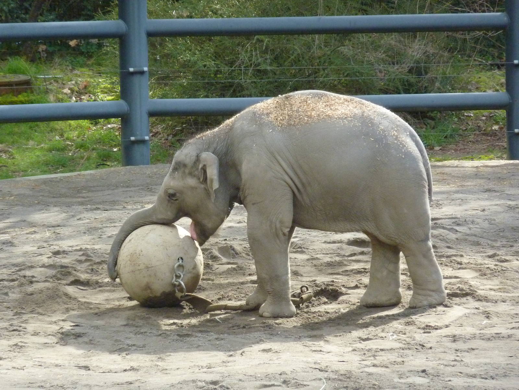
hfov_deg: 7.1
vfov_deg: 5.3
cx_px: 260
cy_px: 195
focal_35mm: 278
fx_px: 4168
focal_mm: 45.7
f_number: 4.8
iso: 500
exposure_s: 1/500
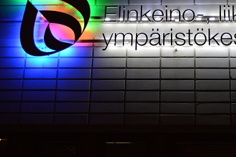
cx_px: 172
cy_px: 51
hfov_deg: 25.8
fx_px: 510
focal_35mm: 78
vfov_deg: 17.4
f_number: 4.5
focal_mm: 34
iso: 400
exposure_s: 1/50
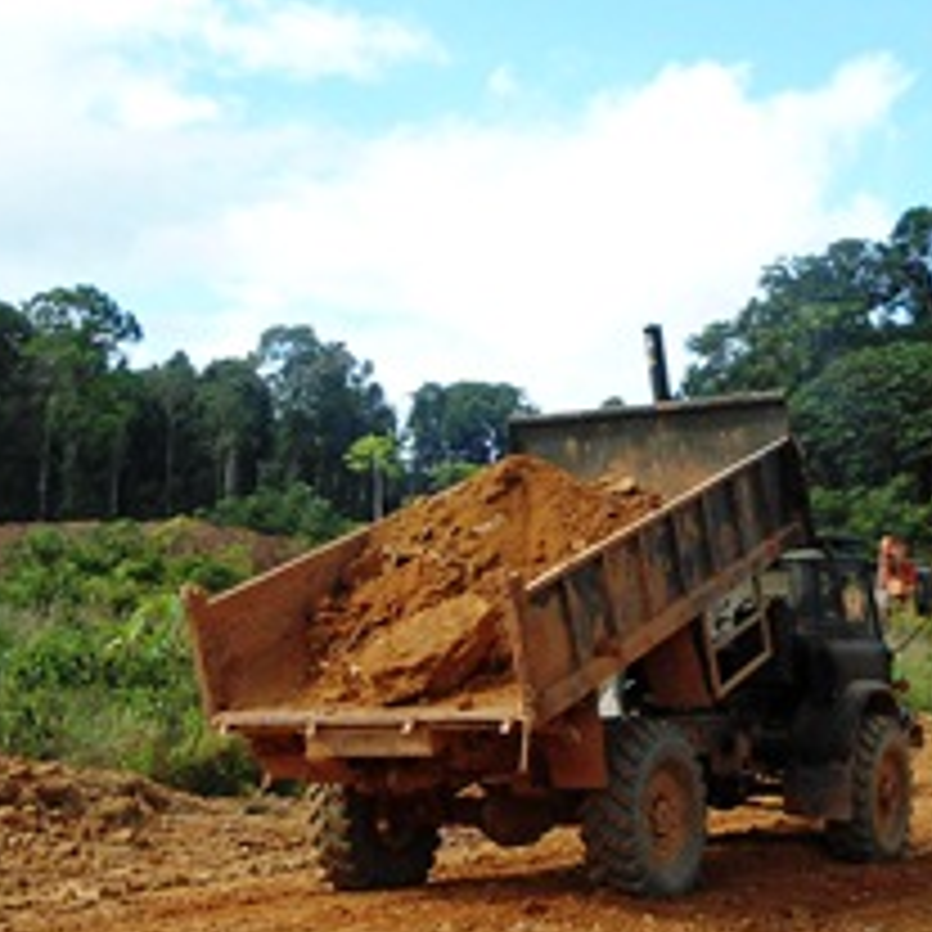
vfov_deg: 24.3
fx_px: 2163
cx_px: 648
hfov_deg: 24.2
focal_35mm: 71
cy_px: 572
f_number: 2.8
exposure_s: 1/500
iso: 80
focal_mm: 4.7
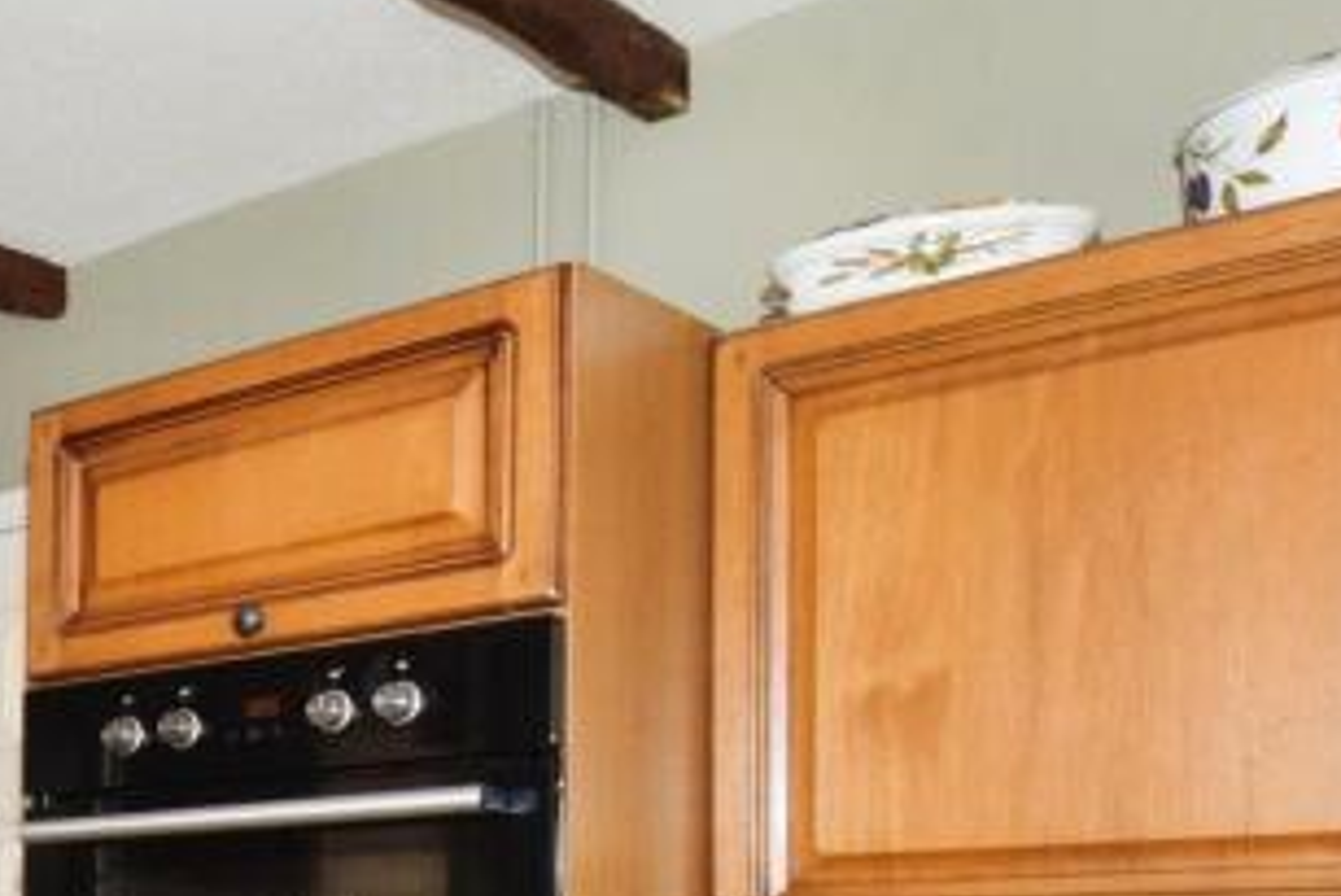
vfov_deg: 25.3
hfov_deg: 32.9
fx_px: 1863
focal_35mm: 50
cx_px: -249
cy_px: 951
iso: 1000
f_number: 13
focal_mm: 10
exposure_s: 1/60
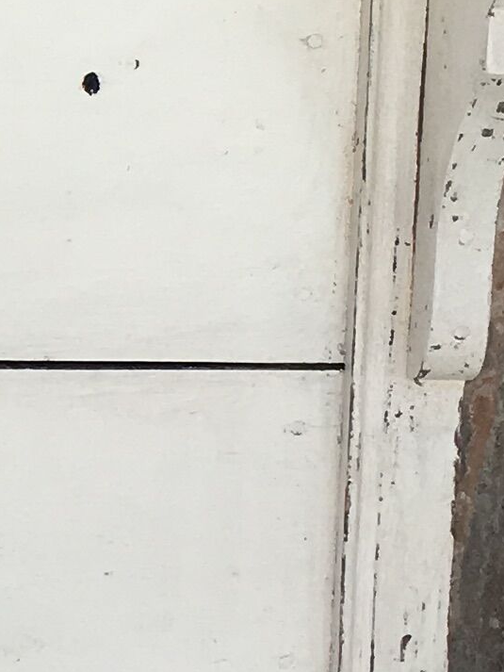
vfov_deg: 12.0
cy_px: 161
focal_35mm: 164
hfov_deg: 8.4
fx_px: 3183
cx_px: -643
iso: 25
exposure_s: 1/262
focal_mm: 4.15
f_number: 2.2
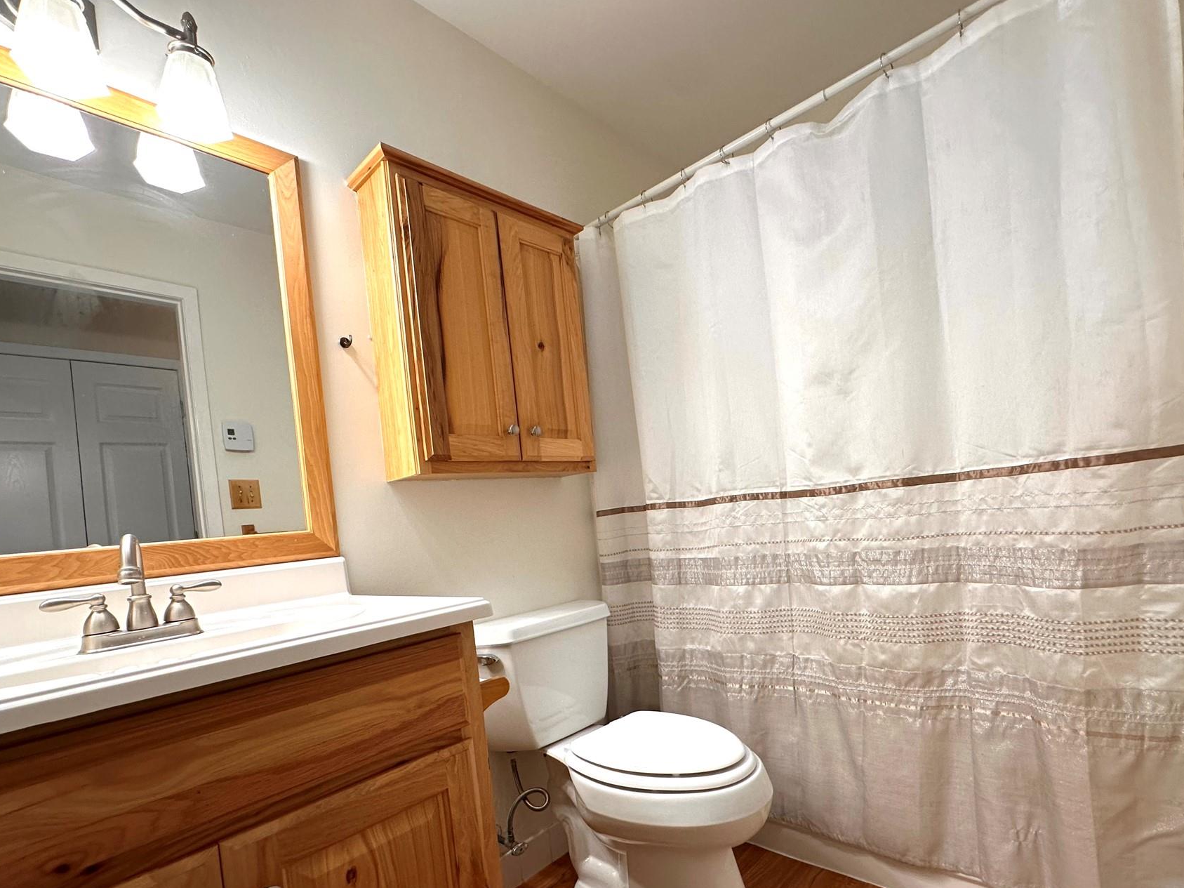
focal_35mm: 17
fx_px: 581
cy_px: 526
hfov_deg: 91.0
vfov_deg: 74.0
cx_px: 619
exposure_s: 1/120
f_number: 2.2
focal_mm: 2.22
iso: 160
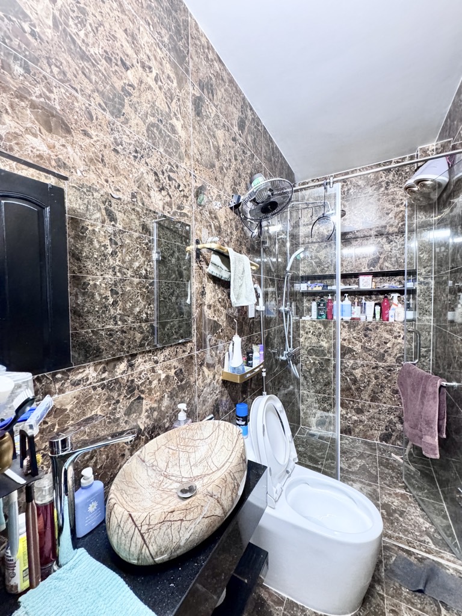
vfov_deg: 102.1
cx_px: 231
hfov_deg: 85.7
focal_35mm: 14
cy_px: 308
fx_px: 249
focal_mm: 2.22
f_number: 2.2
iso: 800
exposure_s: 1/50
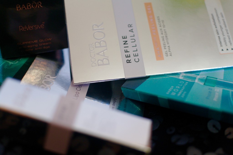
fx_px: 297
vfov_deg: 29.2
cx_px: 116
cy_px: 78
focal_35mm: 46
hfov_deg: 42.8
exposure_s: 1/50
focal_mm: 30
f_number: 2
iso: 400
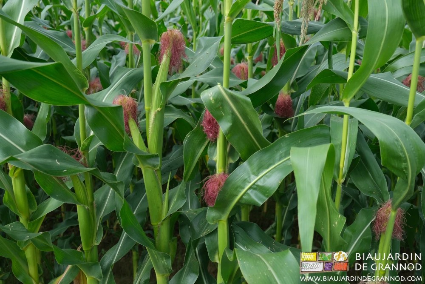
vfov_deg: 42.3
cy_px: 142
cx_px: 212
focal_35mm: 31
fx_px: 366
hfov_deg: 60.3
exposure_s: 1/500
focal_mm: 20.5
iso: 200
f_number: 4
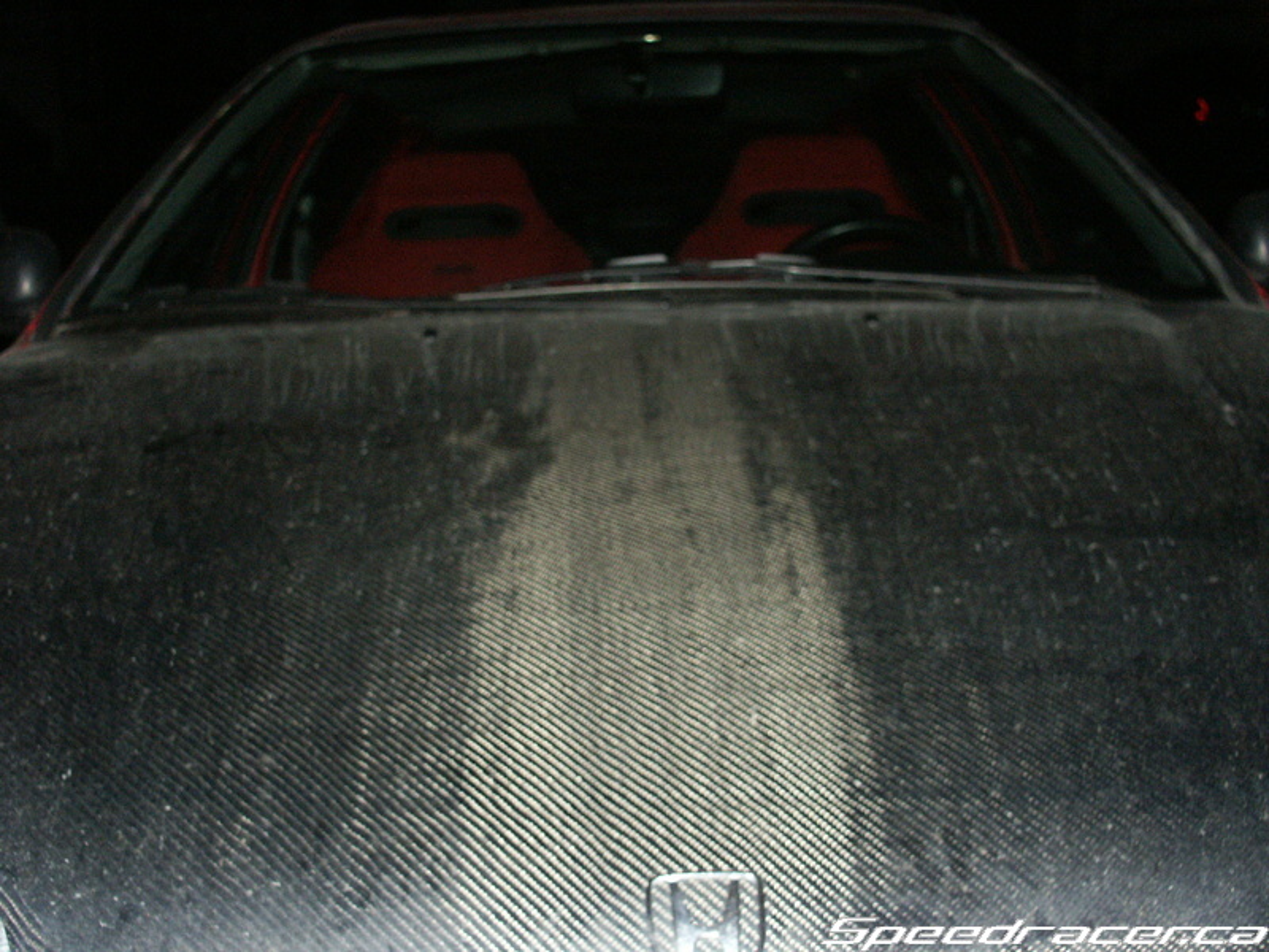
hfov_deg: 36.8
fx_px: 1906
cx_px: 634
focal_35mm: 52
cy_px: 476
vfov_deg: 28.0
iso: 200
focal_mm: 13.52
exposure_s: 1/45
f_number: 3.5
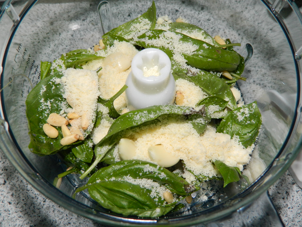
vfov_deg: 40.7
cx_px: 151
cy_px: 114
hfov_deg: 52.6
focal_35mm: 35
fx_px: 305
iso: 200
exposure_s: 1/40
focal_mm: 6.2
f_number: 9.4
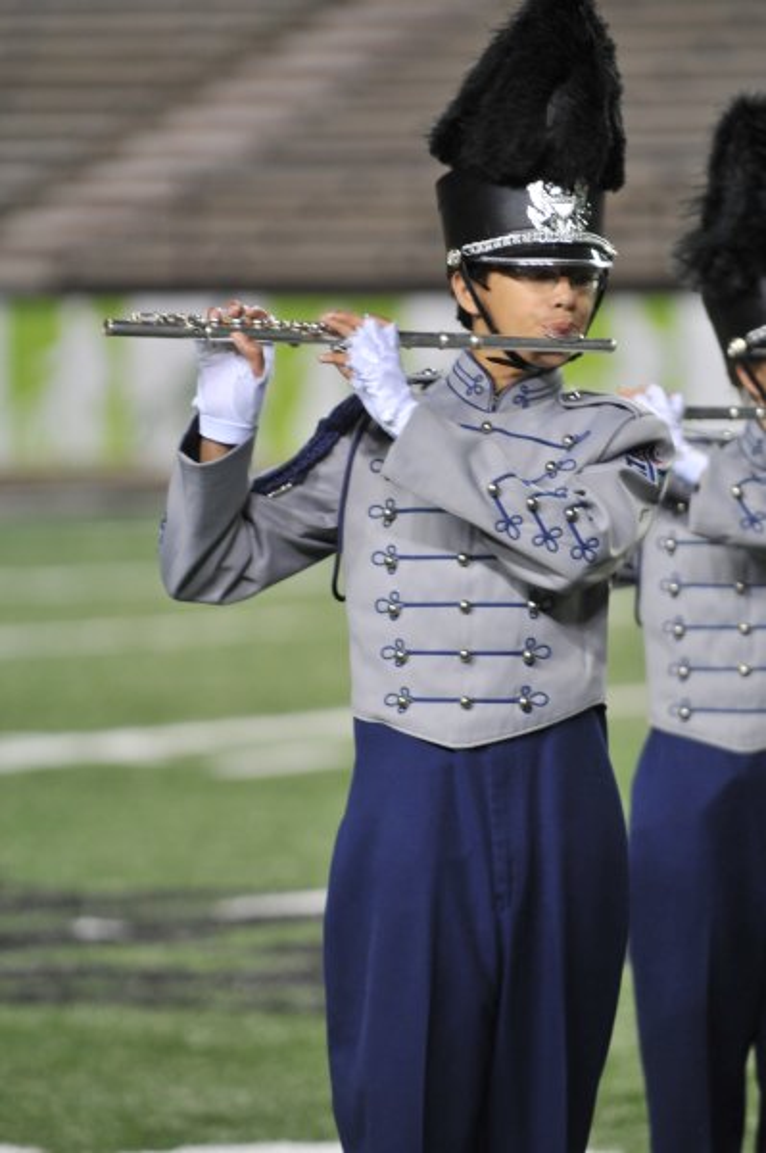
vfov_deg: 6.9
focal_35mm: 300
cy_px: 576
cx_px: 383
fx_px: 9591
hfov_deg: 4.6
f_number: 2.8
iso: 800
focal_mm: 200
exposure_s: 1/200
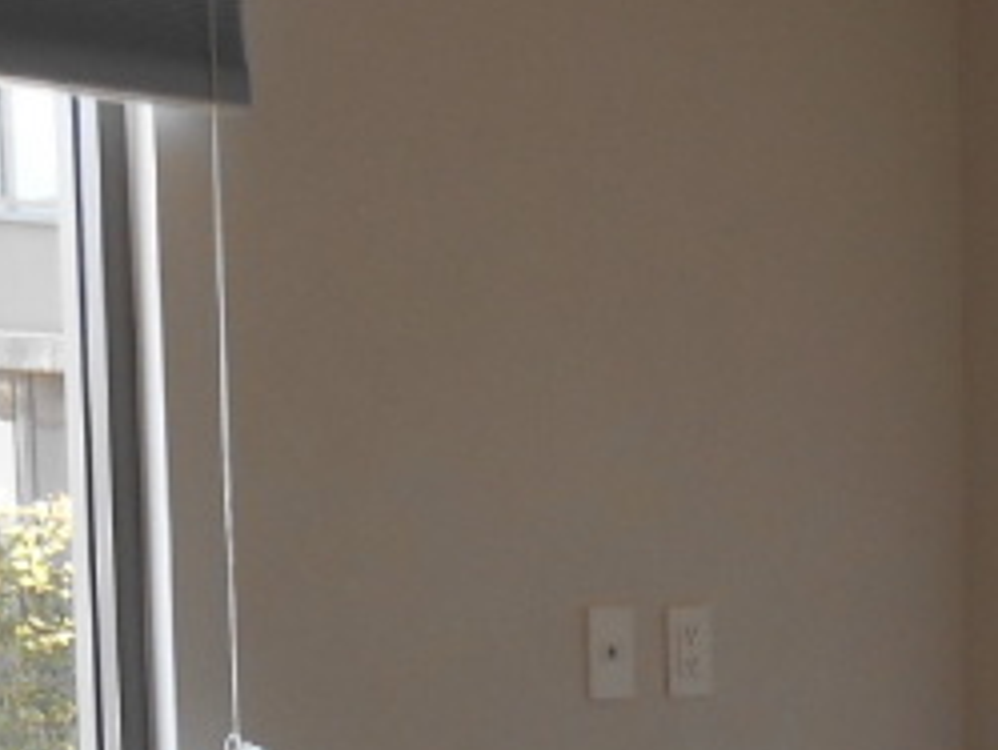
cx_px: 717
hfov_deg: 18.3
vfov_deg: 13.3
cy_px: 1003
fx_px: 3086
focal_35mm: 107
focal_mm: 4.7
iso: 80
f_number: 3.4
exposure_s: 1/30
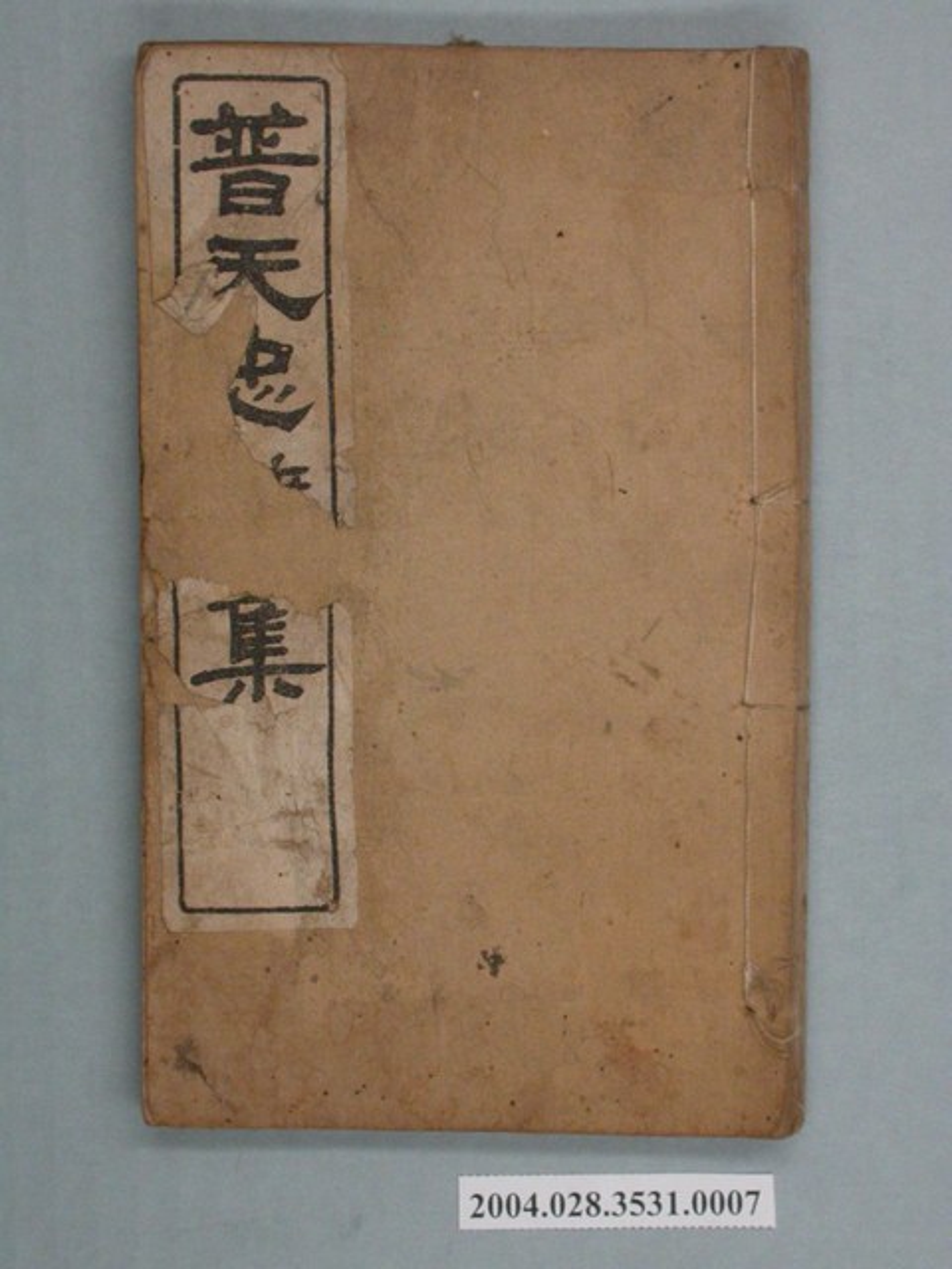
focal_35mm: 87
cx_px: 476
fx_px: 3190
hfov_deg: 17.0
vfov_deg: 22.5
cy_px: 634
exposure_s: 1/30
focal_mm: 18
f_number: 5.9
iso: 200
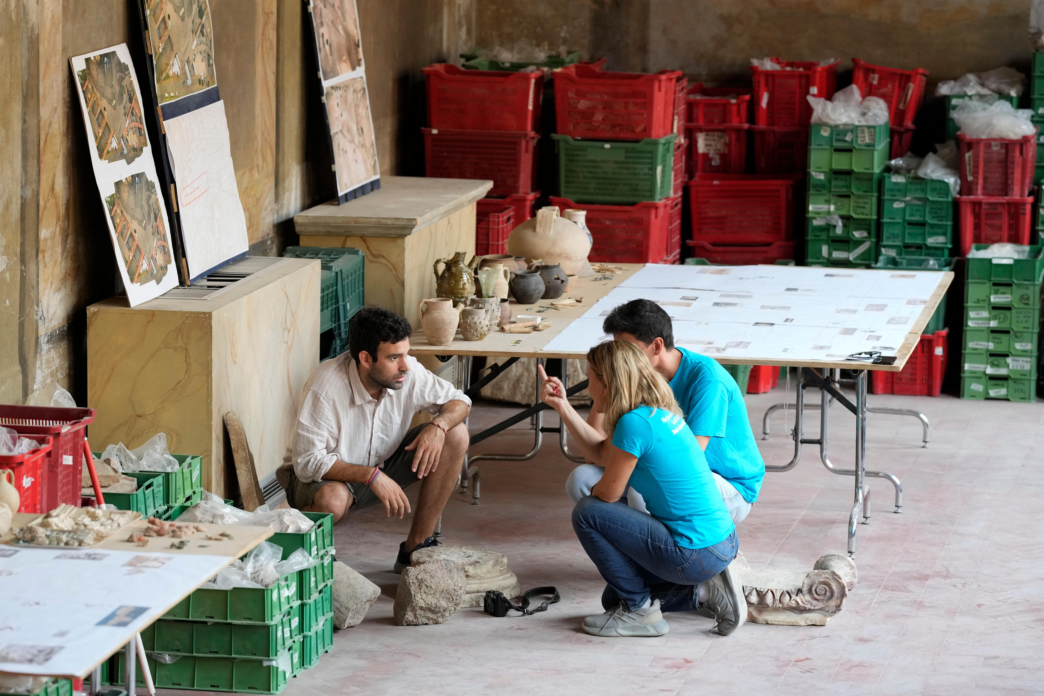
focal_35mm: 135
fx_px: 3915
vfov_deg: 10.2
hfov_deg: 15.2
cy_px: 348
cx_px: 522
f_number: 4
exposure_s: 1/400
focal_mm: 135
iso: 2000
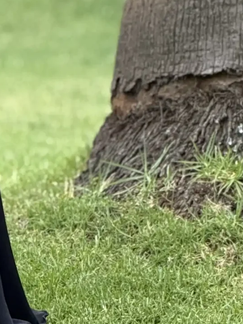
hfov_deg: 4.2
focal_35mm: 355
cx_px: -99
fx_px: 3322
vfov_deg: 5.5
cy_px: -170
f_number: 2.8
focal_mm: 16.9
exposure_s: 1/100
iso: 250
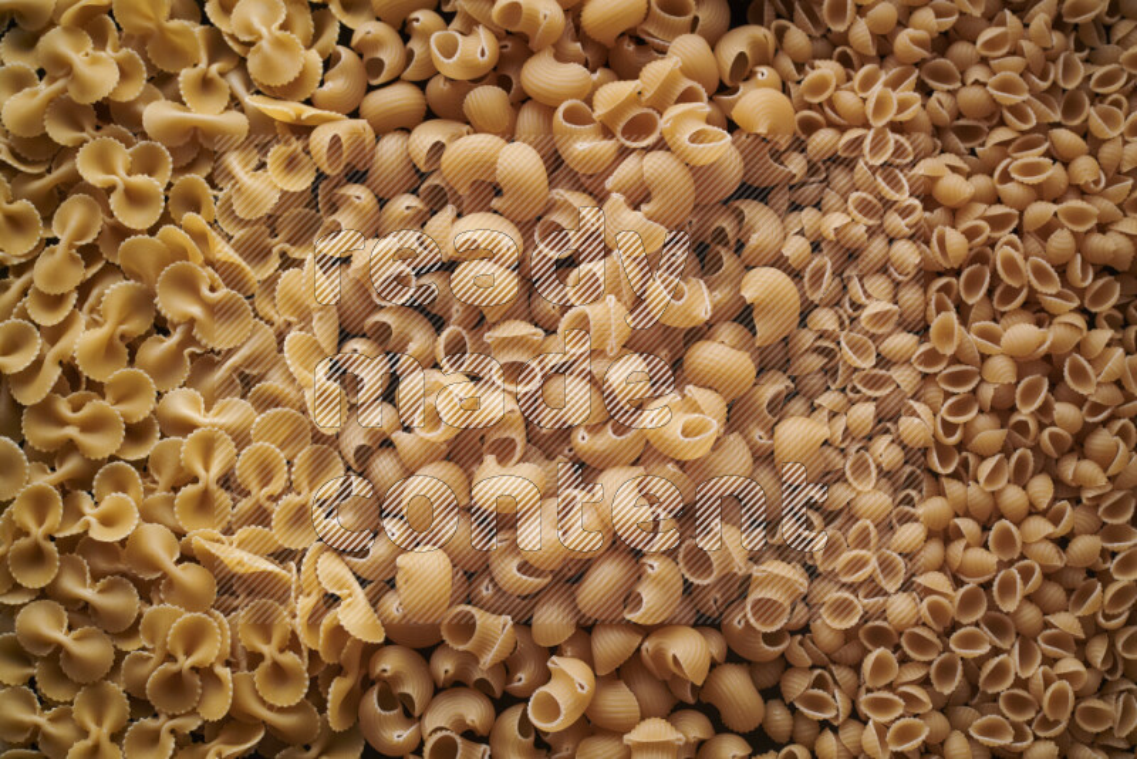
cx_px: 568
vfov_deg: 27.0
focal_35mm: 50
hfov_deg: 39.6
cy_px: 380
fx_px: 1580
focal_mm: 50
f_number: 8
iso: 160
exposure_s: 1/100
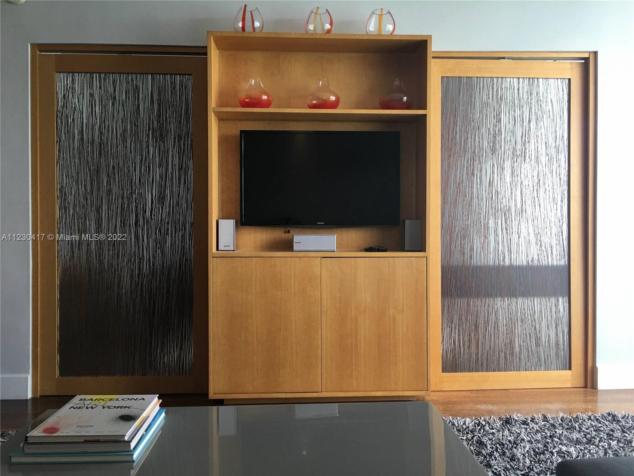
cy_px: 238
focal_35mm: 29
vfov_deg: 48.2
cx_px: 317
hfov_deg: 61.7
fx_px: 531
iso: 40
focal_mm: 4.15
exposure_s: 1/30
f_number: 2.2
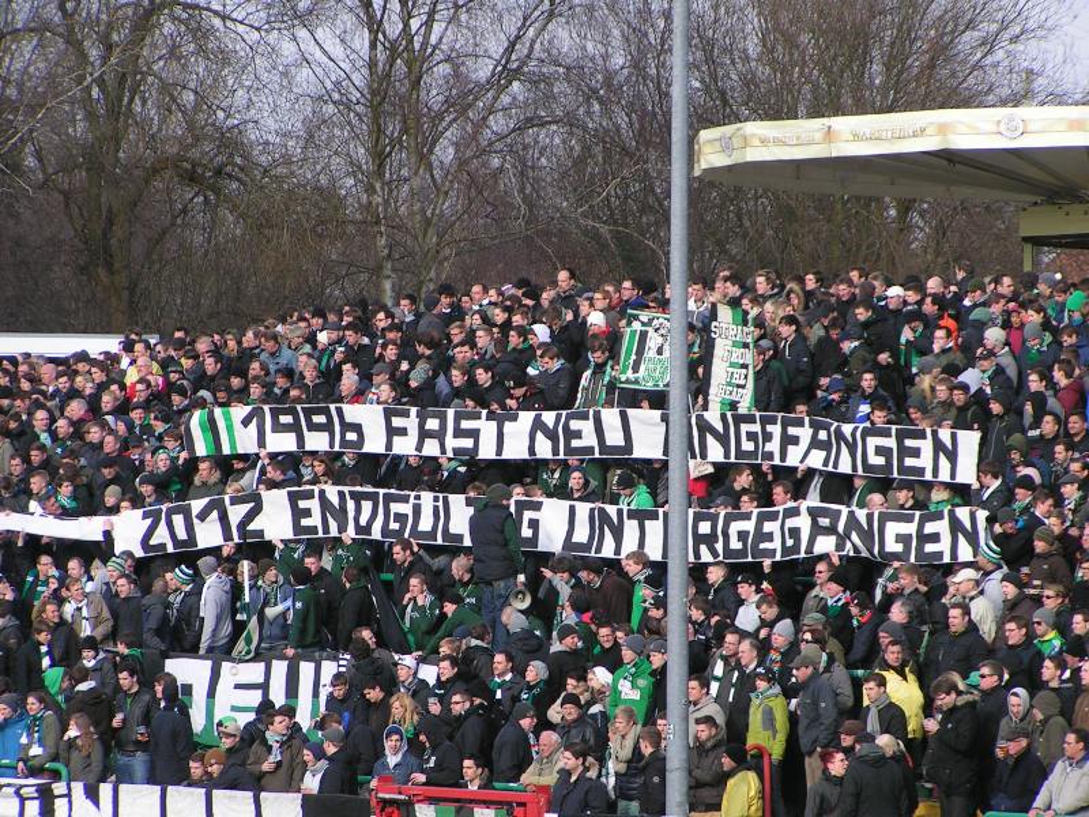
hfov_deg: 9.2
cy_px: 408
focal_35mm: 216
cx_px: 544
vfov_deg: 6.9
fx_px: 6795
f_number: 4.5
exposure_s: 1/320
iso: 50
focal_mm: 33
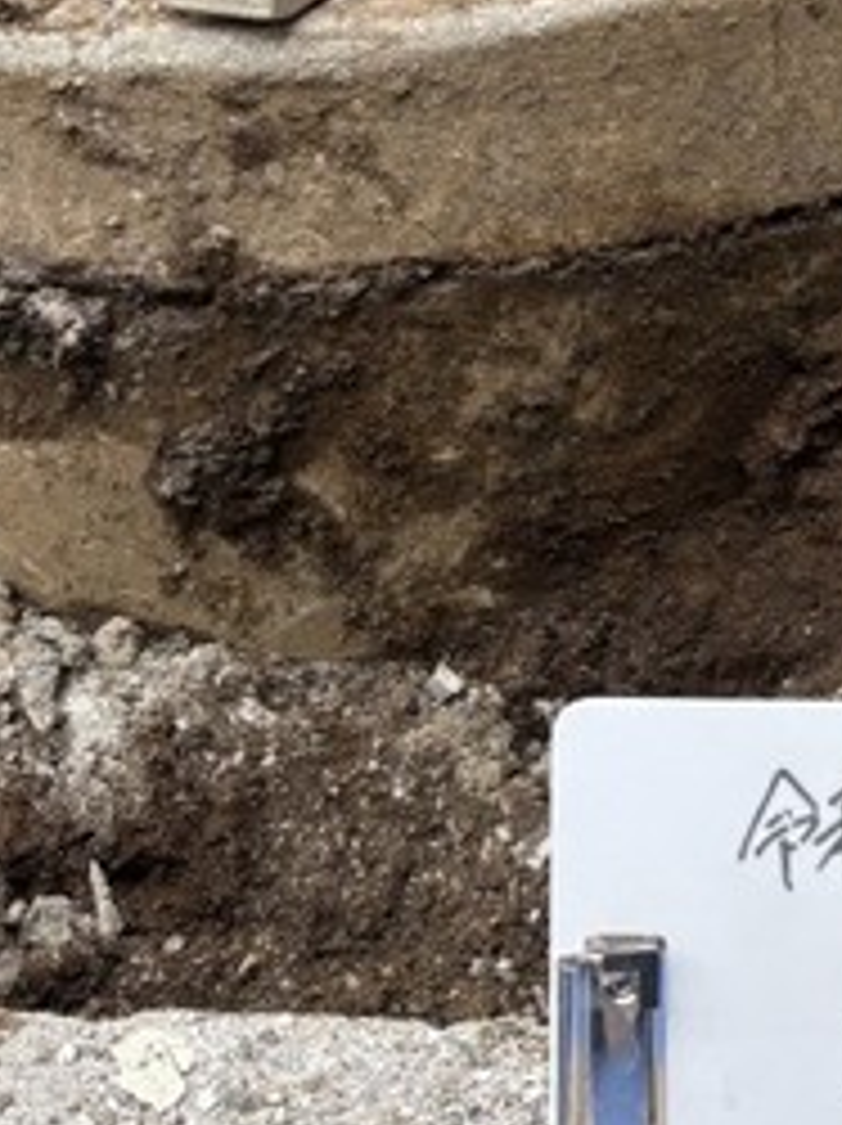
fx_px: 2437
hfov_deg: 18.9
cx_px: 901
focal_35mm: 75
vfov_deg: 25.1
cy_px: 68
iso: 50
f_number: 1.6
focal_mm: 5.96
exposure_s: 1/397
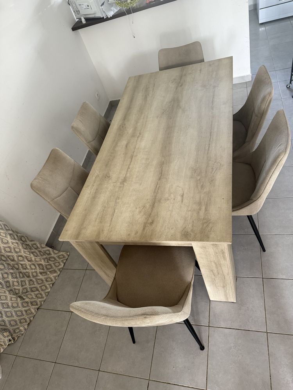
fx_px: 271
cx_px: 146
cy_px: 195
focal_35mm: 24
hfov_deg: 56.8
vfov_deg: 71.6
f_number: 1.78
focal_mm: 6.76
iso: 250
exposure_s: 1/60
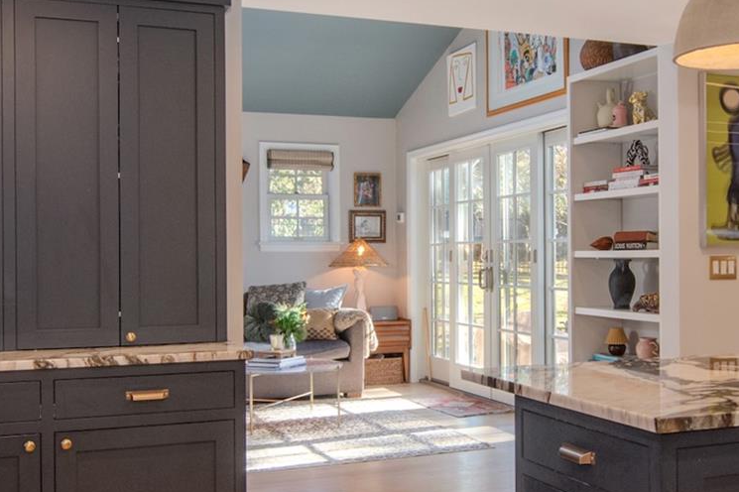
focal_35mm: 45
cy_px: 246
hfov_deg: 43.1
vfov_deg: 29.6
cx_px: 433
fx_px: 931
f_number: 8
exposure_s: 1/40
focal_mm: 11
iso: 640
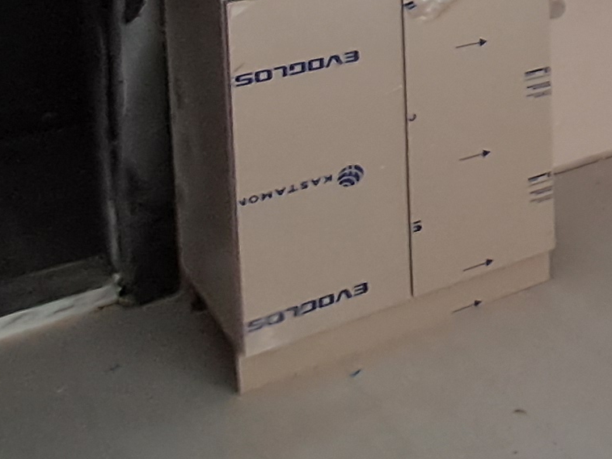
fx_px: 1220
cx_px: 1160
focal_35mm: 69
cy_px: -230
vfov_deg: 18.8
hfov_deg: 19.4
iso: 200
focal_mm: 1.64
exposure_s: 1/50
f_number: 2.2
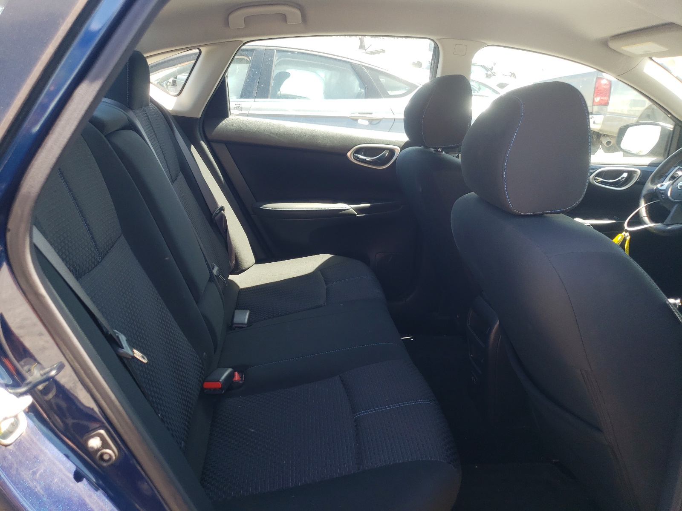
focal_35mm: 26
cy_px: 256
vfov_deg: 53.1
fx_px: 512
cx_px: 341
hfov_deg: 67.3
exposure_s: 1/185
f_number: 1.5
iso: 50
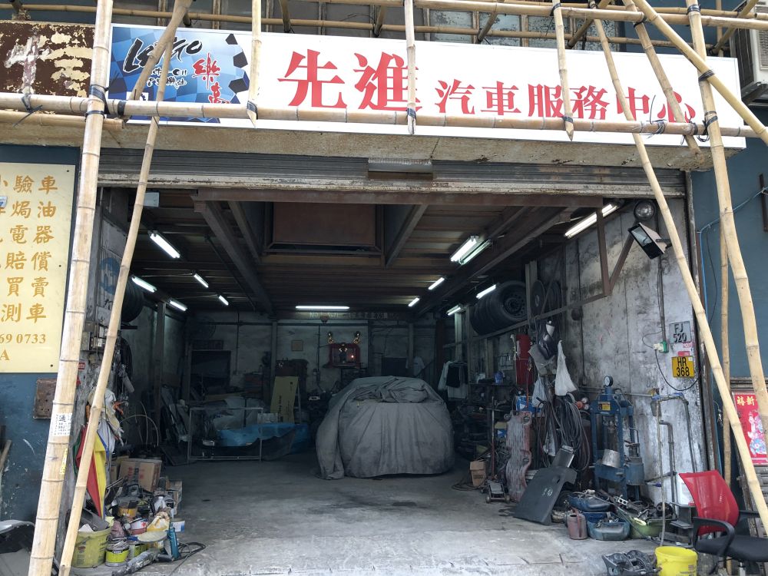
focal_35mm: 28
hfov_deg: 63.4
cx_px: 384
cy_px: 288
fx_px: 621
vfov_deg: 49.7
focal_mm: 3.99
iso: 32
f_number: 1.8
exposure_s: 1/50
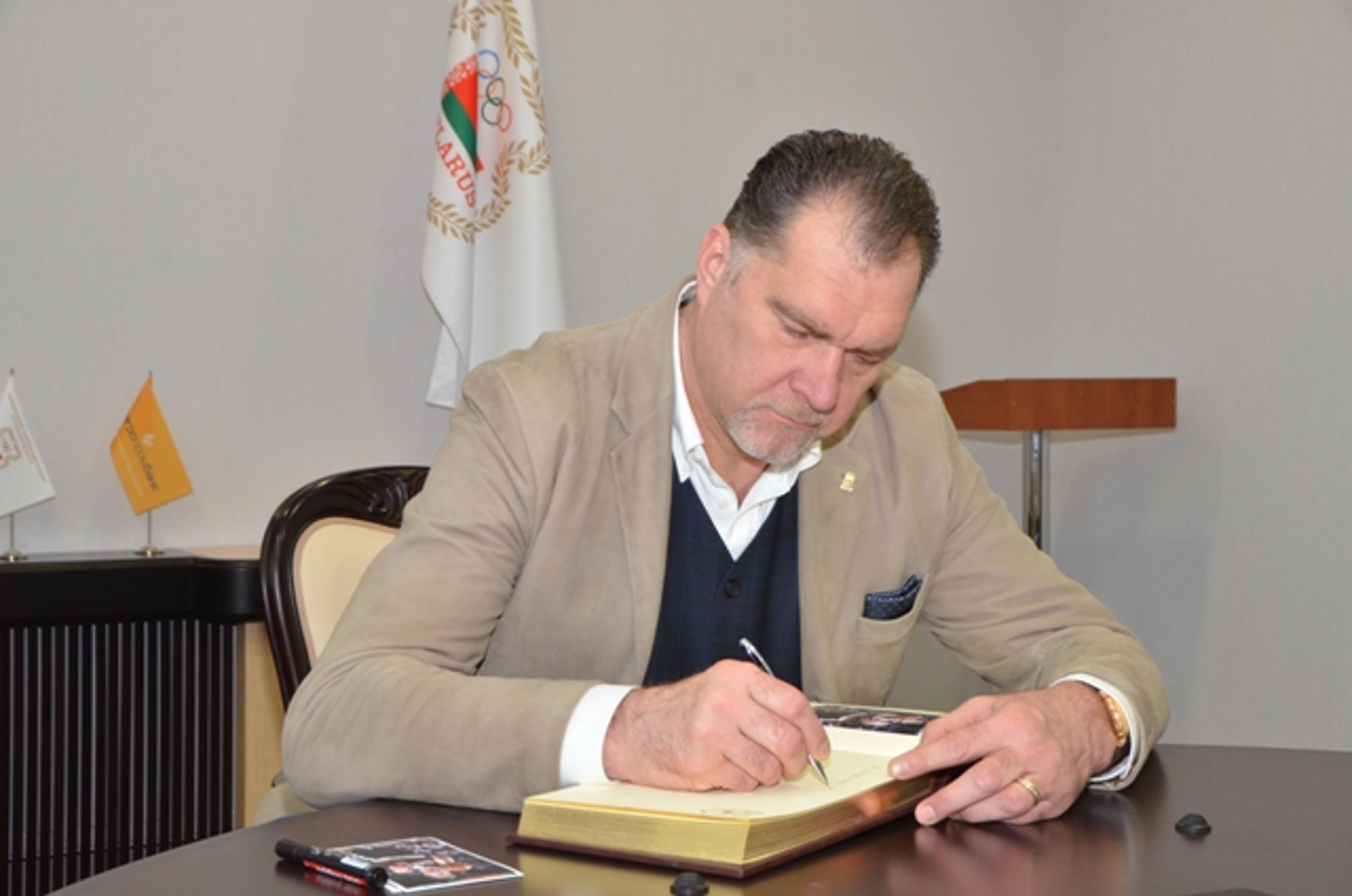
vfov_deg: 23.7
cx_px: 676
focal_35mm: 57
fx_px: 2136
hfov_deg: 35.1
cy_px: 448
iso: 1250
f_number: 8
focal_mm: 38
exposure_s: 1/60
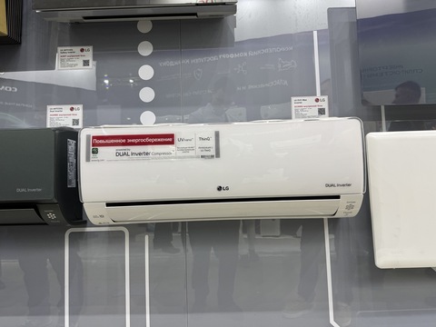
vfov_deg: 56.8
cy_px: 164
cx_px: 218
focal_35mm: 24
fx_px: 302
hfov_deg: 71.6
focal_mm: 6.76
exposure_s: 1/100
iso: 125
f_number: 1.78
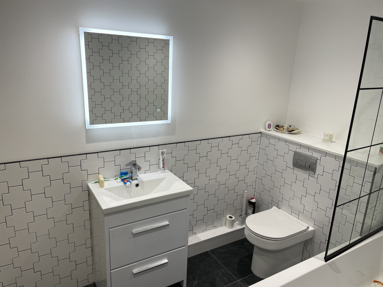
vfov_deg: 53.1
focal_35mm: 26
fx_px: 288
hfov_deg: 67.3
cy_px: 144
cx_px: 192
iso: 50
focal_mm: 4.2
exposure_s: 1/100
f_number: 1.6
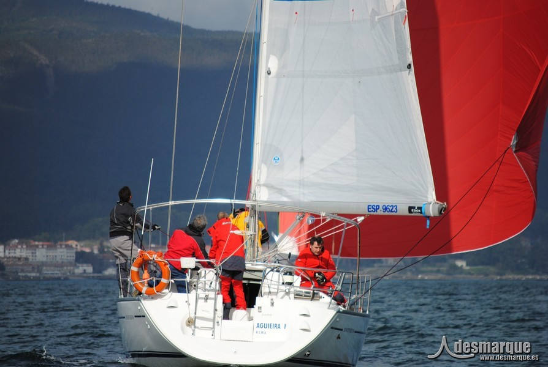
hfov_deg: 6.9
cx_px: 274
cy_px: 184
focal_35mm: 300
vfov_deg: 4.6
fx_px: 4576
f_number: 5.6
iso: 200
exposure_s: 1/1600
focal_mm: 200
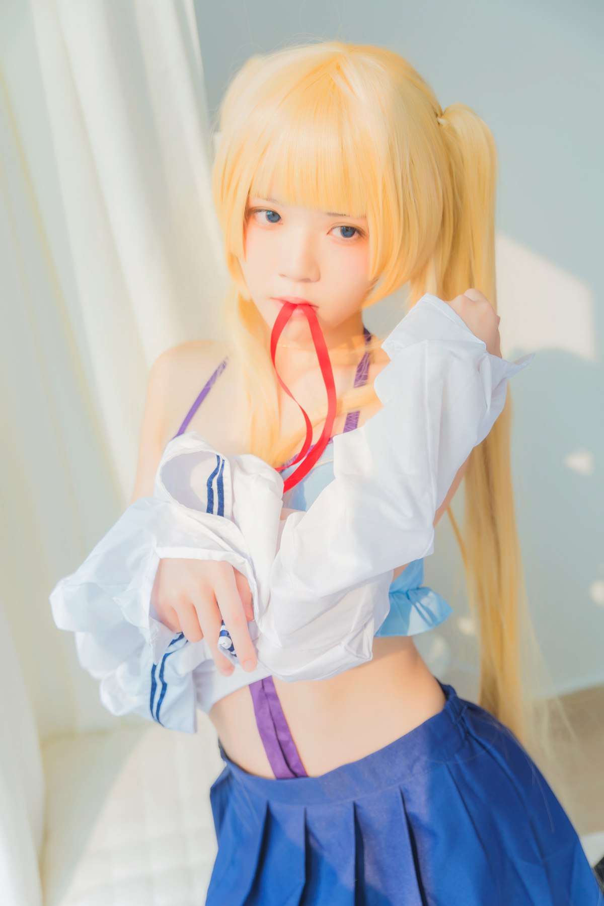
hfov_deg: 31.9
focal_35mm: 42
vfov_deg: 46.4
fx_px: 1057
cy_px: 453
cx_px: 302
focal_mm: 42
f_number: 3.2
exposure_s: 1/160
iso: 160
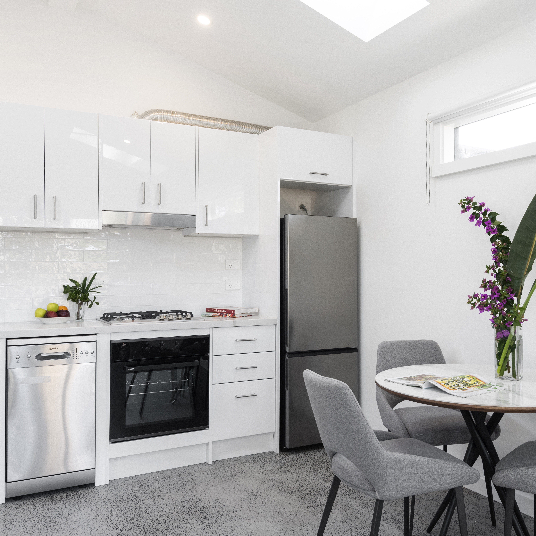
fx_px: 561
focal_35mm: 32
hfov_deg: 50.9
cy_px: 268
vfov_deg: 51.1
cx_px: 305
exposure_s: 1/40
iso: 640
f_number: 8
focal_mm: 25
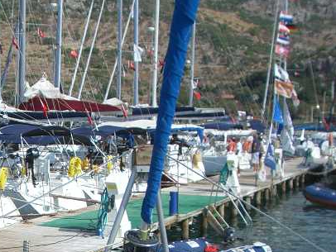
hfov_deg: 24.0
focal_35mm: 79
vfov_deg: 18.3
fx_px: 767
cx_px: 34
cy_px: 246
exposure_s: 1/1000
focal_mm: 6.2
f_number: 4.3
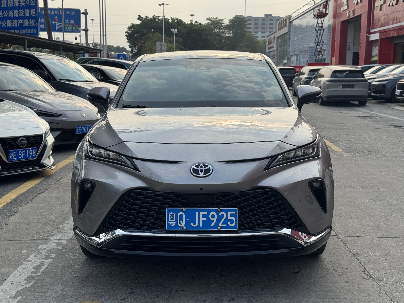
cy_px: 152
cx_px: 202
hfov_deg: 39.7
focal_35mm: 48
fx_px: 560
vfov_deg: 30.3
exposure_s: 1/3096
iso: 64
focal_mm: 6.76
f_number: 1.78
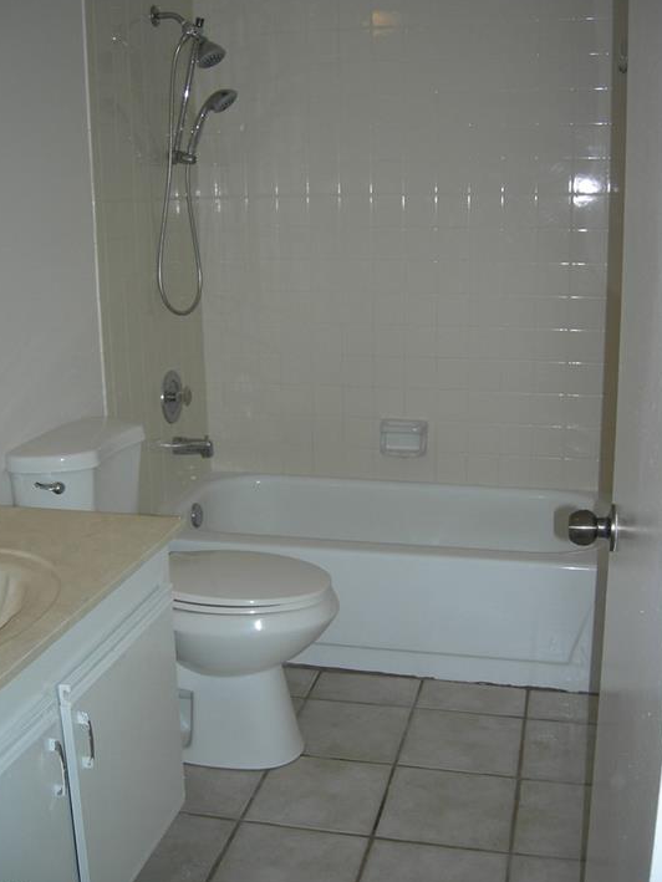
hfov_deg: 36.8
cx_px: 320
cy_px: 422
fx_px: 994
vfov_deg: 47.8
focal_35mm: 39
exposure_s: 1/60.1
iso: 64
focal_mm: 7.5
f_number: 2.7
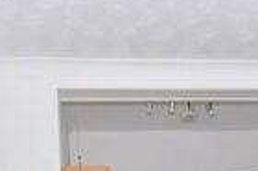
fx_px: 537
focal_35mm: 75
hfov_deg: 27.0
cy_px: 357
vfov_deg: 14.5
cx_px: 144
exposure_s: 1/80
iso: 100
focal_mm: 10
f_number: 4.5
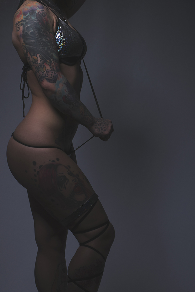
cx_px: 82
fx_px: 796
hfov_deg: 14.0
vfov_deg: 20.8
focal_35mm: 98
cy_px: 158
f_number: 16
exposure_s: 1/200
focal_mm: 38
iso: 100
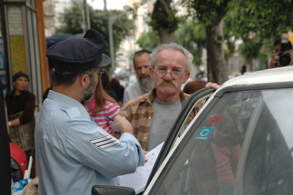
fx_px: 951
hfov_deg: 17.5
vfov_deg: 11.7
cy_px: 98
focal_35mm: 117
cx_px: 146
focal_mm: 78
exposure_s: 1/200
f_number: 7.1
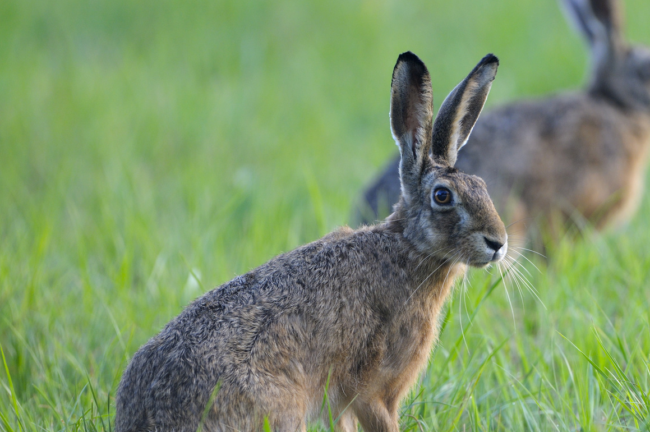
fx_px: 18973
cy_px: 243
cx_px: 442
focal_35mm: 1052
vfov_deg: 1.3
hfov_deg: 2.0
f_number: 4
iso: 320
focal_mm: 500
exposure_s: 1/200
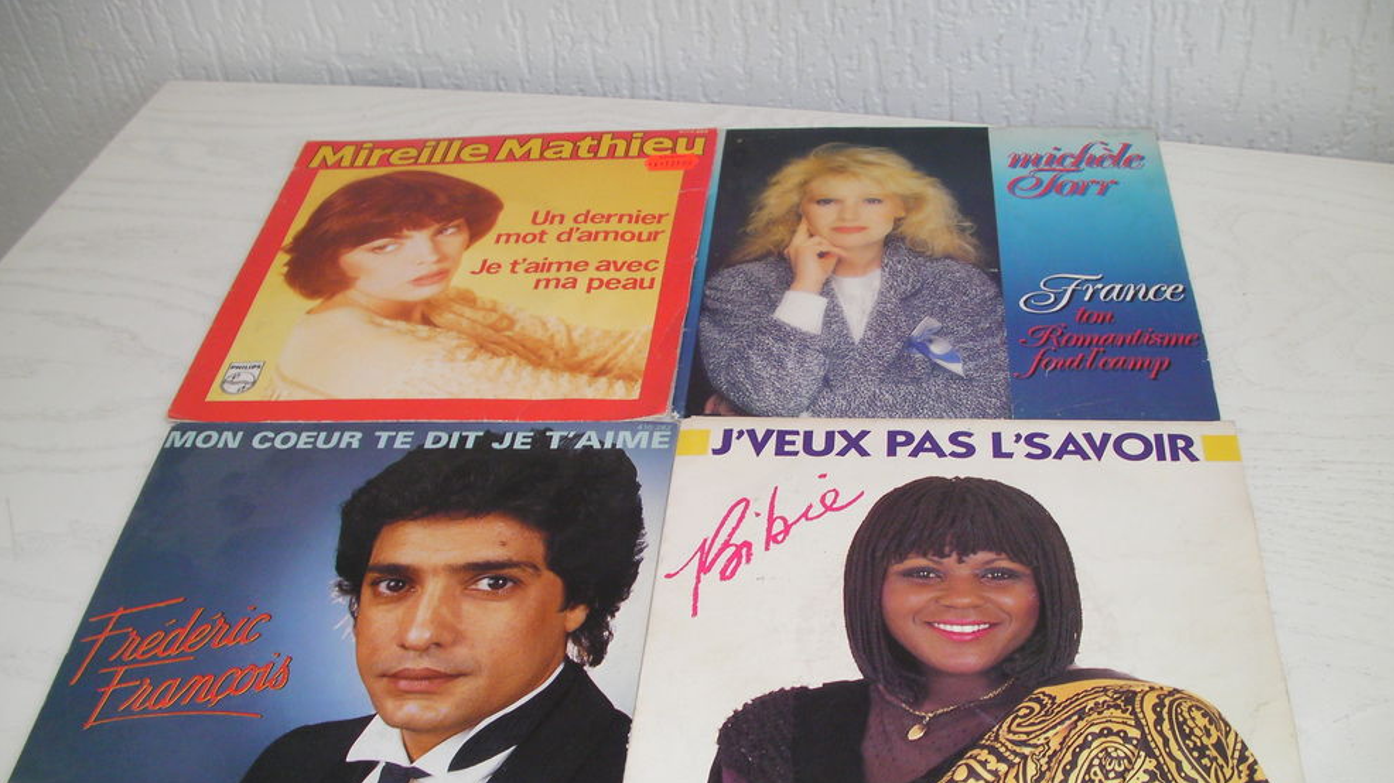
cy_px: 527
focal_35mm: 42
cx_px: 705
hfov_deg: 48.4
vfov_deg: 28.1
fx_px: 1552
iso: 90
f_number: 3.5
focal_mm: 6.3
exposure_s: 1/30
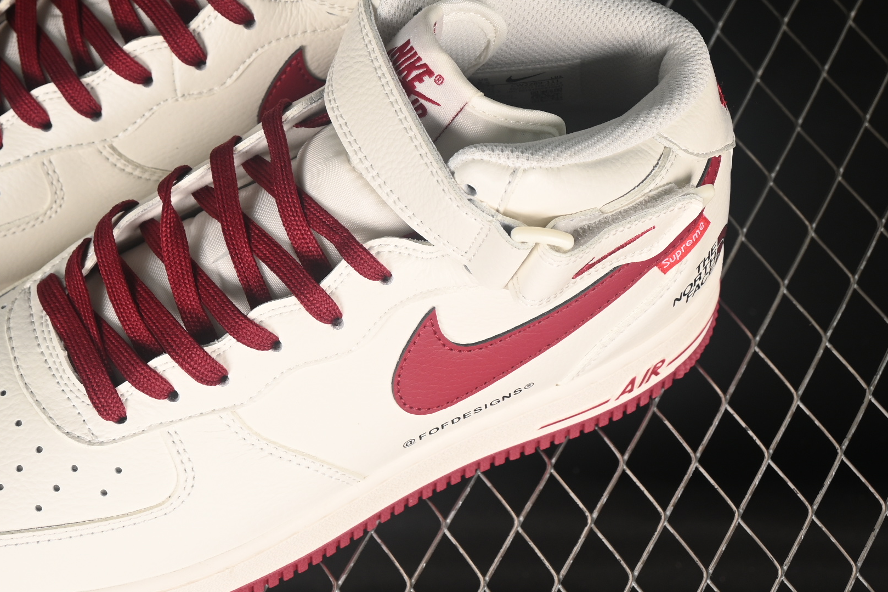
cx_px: 229
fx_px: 3181
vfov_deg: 10.6
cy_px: 177
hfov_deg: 15.8
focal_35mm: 129
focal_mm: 50
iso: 160
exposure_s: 1/80
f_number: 7.1
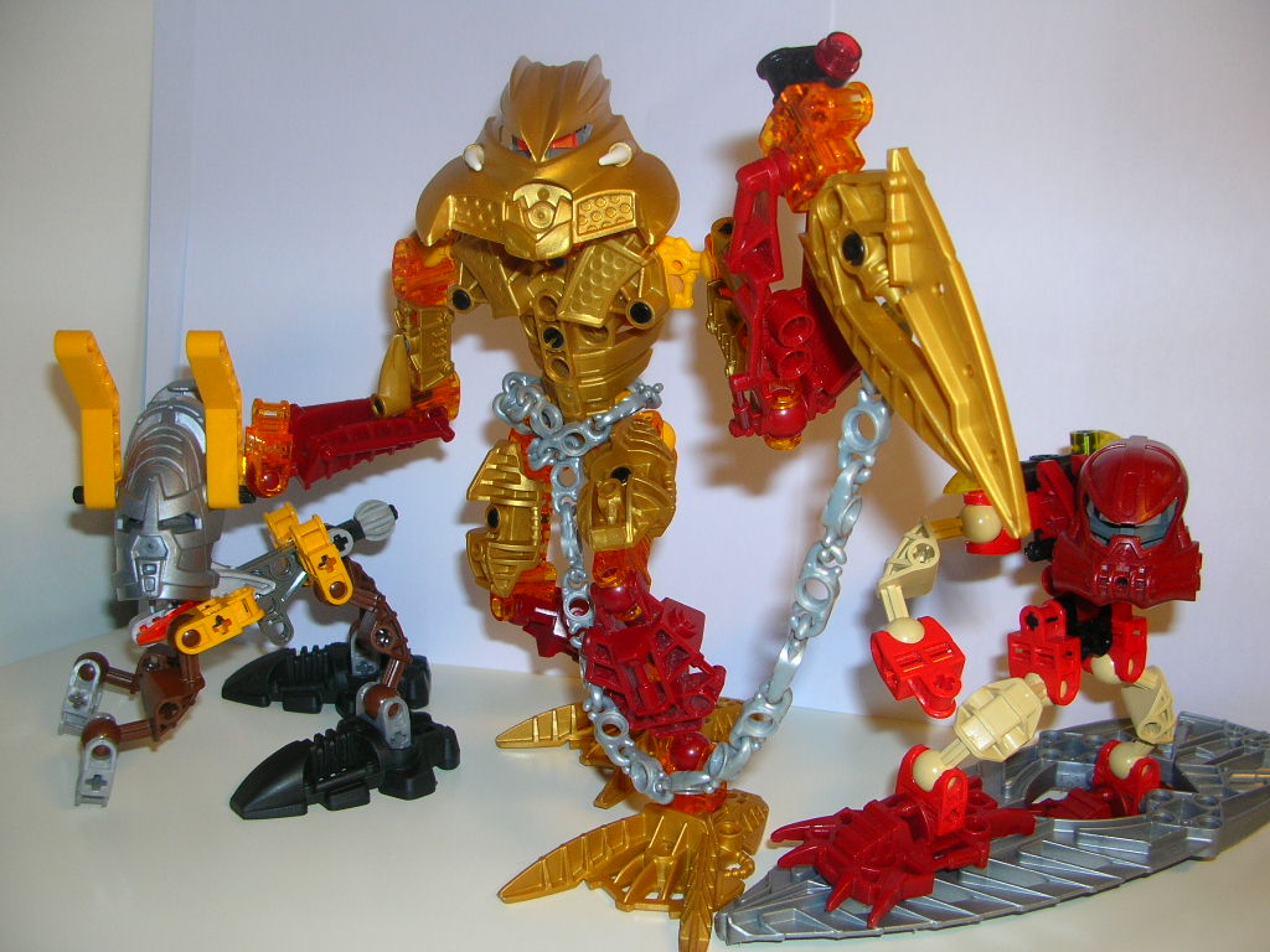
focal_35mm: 35
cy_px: 476
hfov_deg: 52.6
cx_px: 635
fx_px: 1284
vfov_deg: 40.7
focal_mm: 5.8
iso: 50
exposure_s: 1/60.1
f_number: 2.8
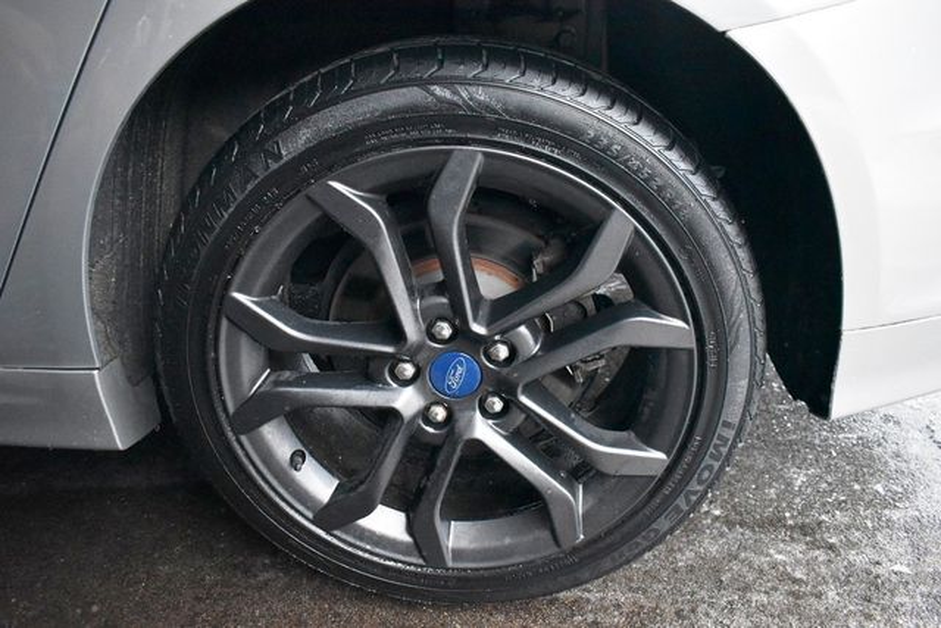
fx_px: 784
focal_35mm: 30
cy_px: 314
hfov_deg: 61.9
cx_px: 470
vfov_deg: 43.6
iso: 4000
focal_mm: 20
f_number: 3.5
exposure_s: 1/125
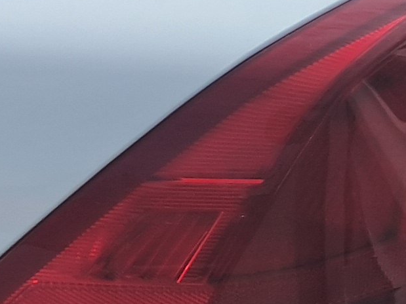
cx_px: -432
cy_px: 176
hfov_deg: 10.2
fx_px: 2087
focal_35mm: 178
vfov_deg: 8.3
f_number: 1.8
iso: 50
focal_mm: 4
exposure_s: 1/1078
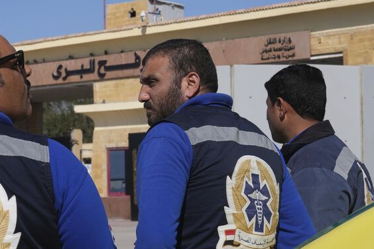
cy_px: 66
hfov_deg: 18.8
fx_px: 1122
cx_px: 106
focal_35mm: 108
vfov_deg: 12.6
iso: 400
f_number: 11
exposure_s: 1/1000
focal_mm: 65
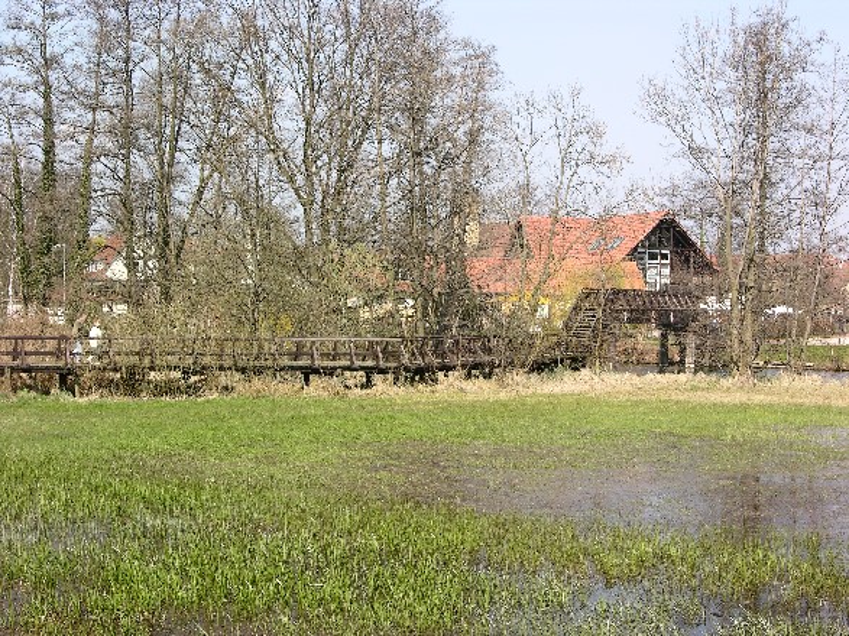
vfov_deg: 22.2
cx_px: 424
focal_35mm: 66
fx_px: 1618
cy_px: 318
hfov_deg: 29.4
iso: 50
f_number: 6.5
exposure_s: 1/123
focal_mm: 16.8
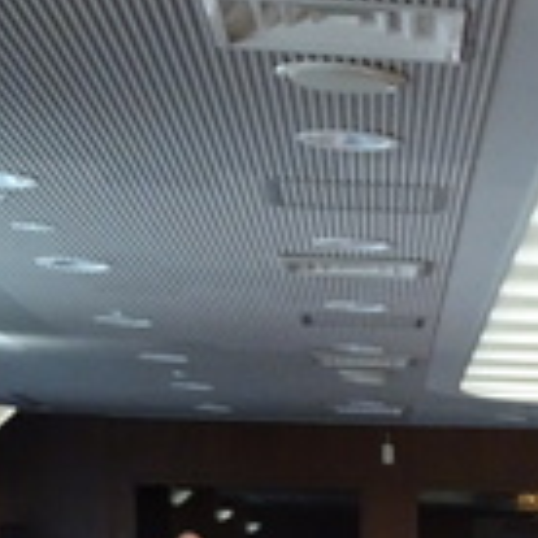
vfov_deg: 12.6
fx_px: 2339
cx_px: 1029
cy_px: 762
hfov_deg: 11.9
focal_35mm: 133
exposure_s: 1/40
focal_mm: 5.79
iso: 500
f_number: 4
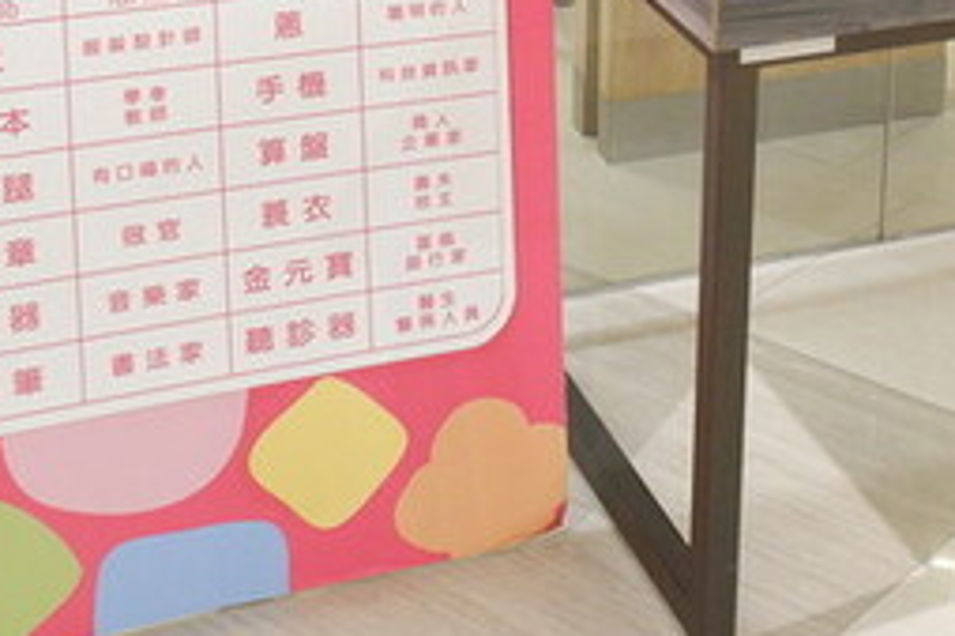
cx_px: 940
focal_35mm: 87
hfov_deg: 22.5
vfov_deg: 14.7
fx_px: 2306
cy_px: -278
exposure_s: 1/38
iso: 2500
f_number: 4.5
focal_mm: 17
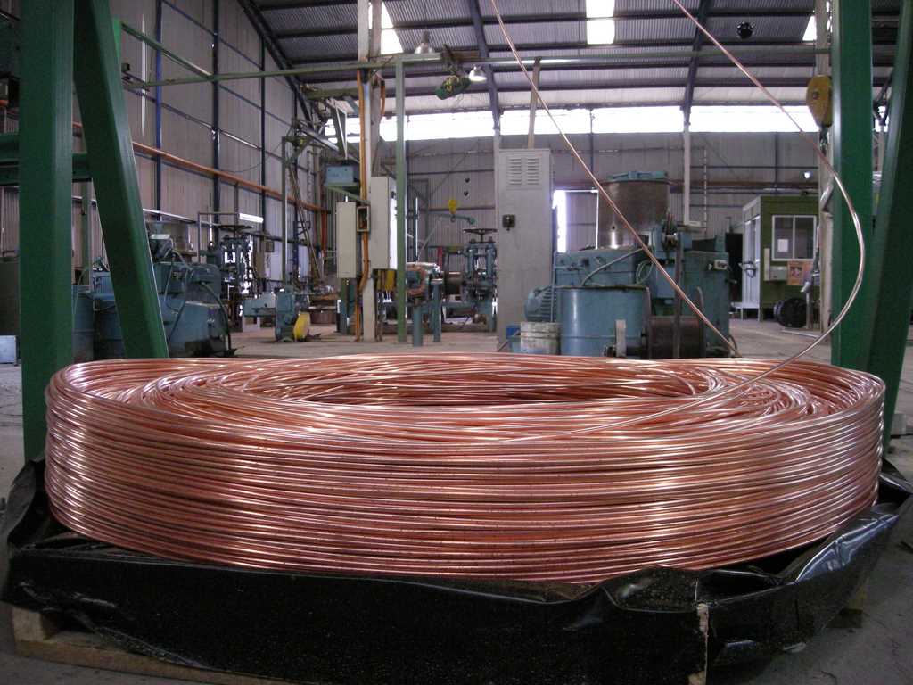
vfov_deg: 40.7
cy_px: 342
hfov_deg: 52.6
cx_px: 456
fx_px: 923
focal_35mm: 35
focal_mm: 5.7
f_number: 2.8
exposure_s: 1/61
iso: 375
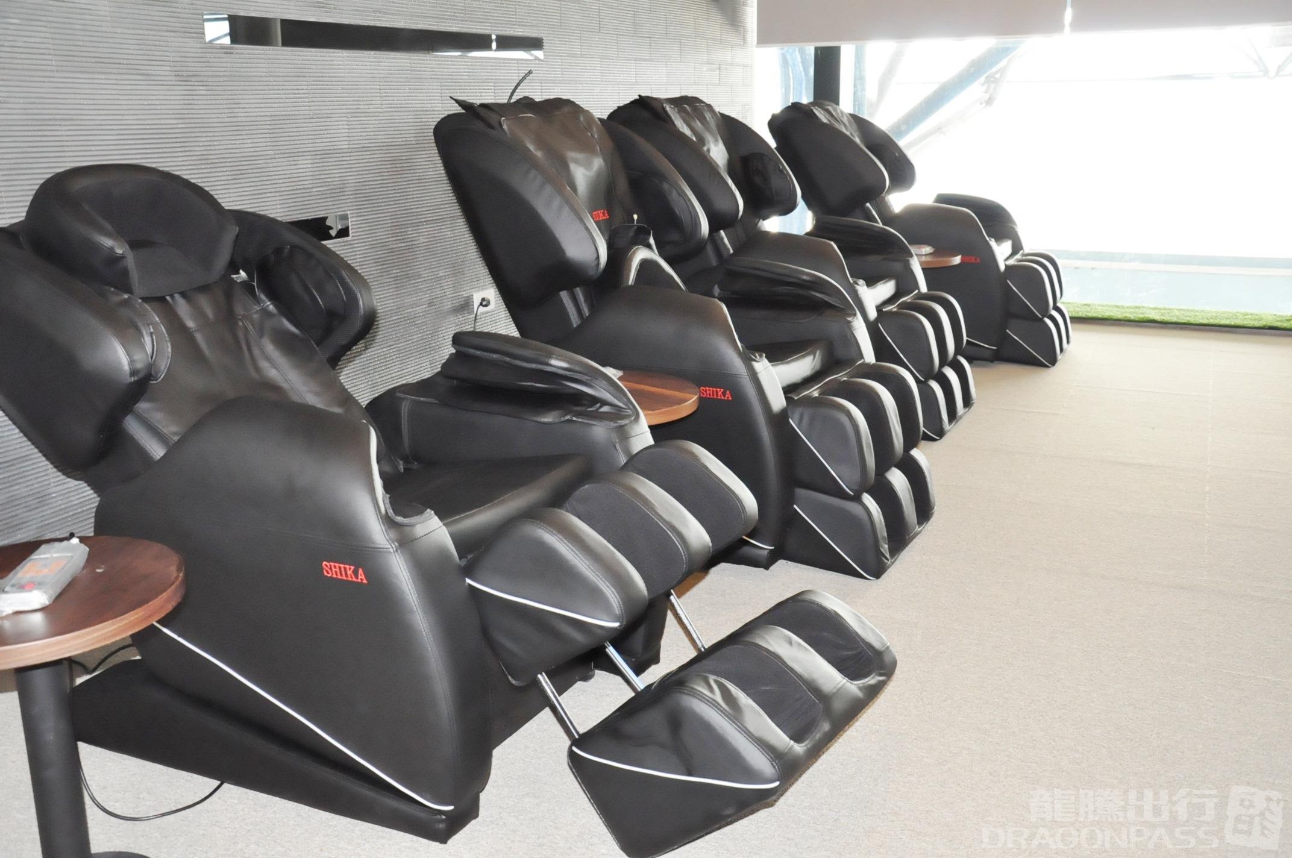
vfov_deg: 39.9
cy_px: 429
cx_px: 646
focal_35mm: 33
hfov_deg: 57.3
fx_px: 1183
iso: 3200
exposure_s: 1/200
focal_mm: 22
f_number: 5.6
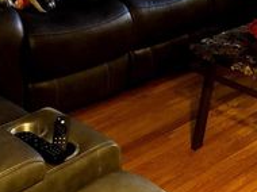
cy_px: -87
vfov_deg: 17.8
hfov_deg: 25.6
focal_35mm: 75
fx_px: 556
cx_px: 207
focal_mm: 6.76
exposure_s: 1/30
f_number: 1.78
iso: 1000
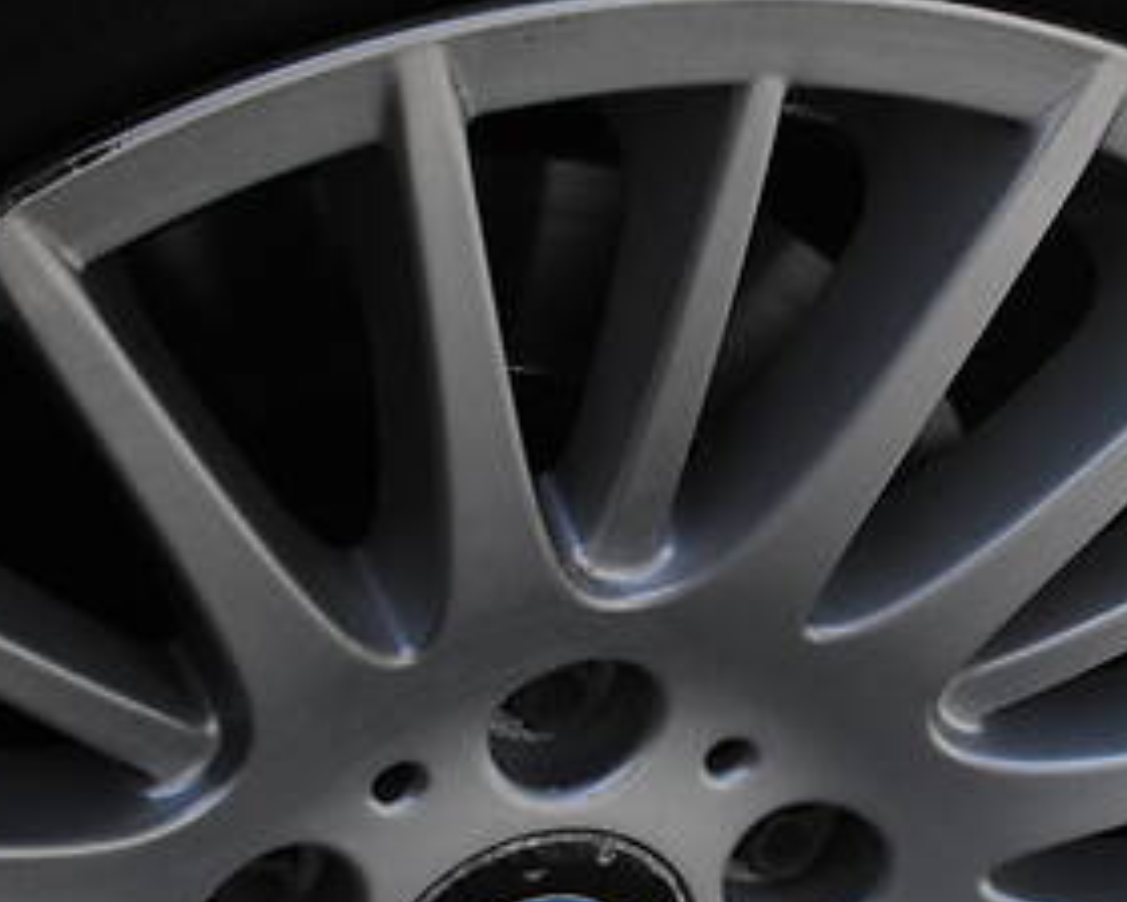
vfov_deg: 13.6
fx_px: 3769
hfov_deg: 16.5
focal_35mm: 113
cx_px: 1232
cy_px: 393
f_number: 7.1
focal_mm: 28
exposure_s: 1/200
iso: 100
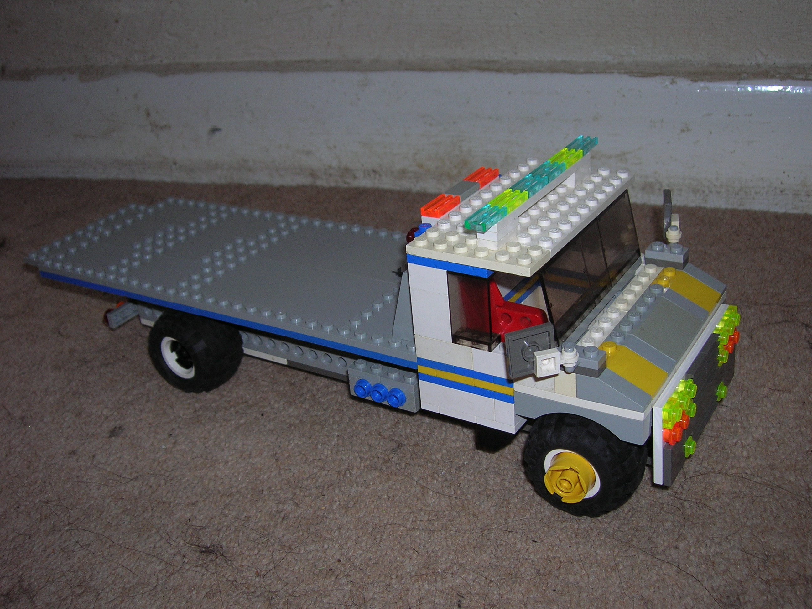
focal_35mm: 38
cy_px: 304
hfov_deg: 49.0
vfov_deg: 37.7
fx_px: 891
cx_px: 406
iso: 50
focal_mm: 6.4
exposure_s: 1/60.1
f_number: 3
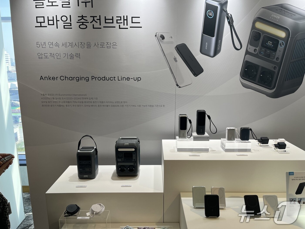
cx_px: 152
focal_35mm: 26
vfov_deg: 53.1
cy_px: 114
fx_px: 229
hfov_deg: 67.3
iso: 40
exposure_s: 1/192
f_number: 1.6
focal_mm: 5.1
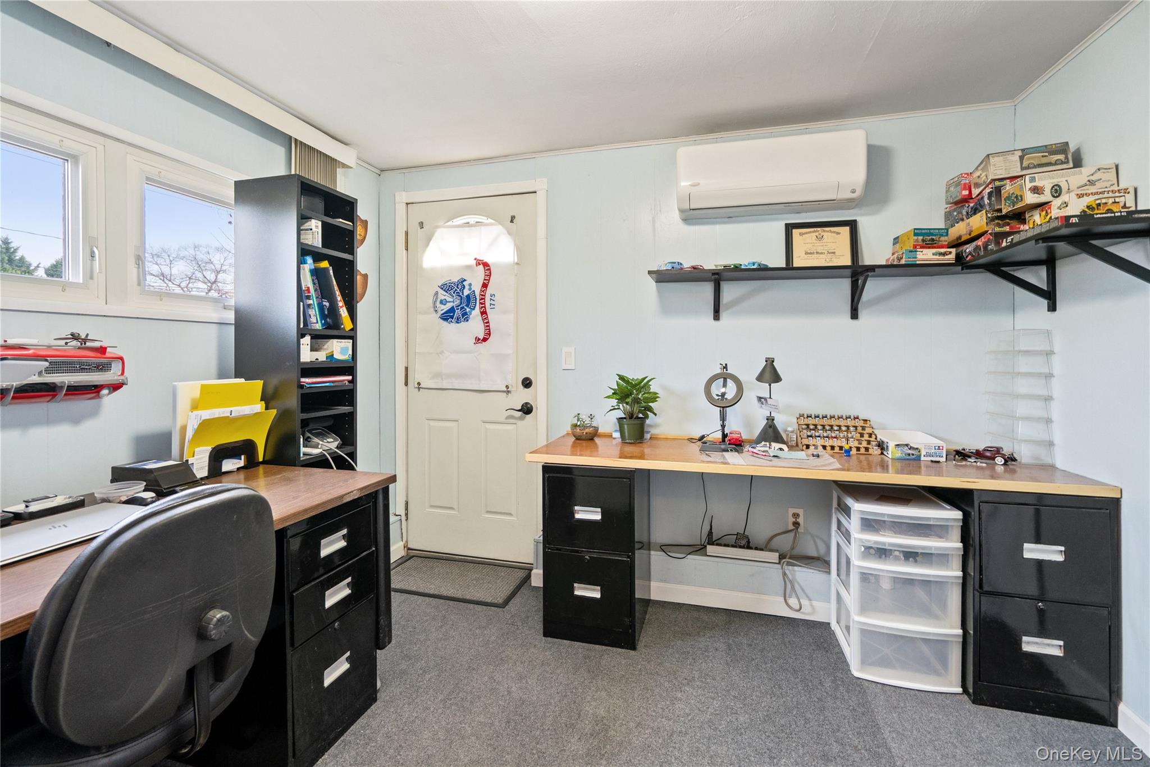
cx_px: 575
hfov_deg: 96.7
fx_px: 511
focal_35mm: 16
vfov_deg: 73.7
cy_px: 384
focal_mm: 16
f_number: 5.6
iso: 800
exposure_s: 1/10
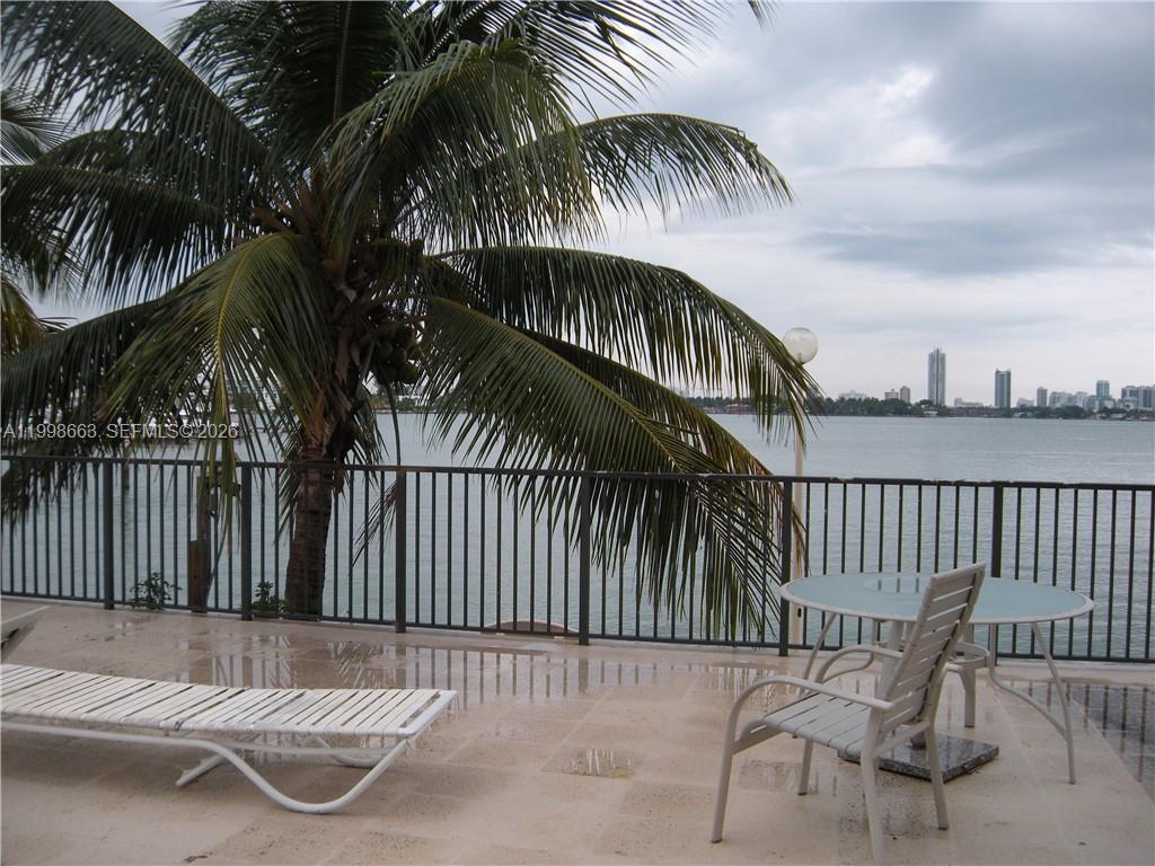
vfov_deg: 40.7
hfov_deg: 52.6
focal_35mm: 35
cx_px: 578
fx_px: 1168
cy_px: 433
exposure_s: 1/373
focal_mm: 5.9
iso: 64
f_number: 3.8
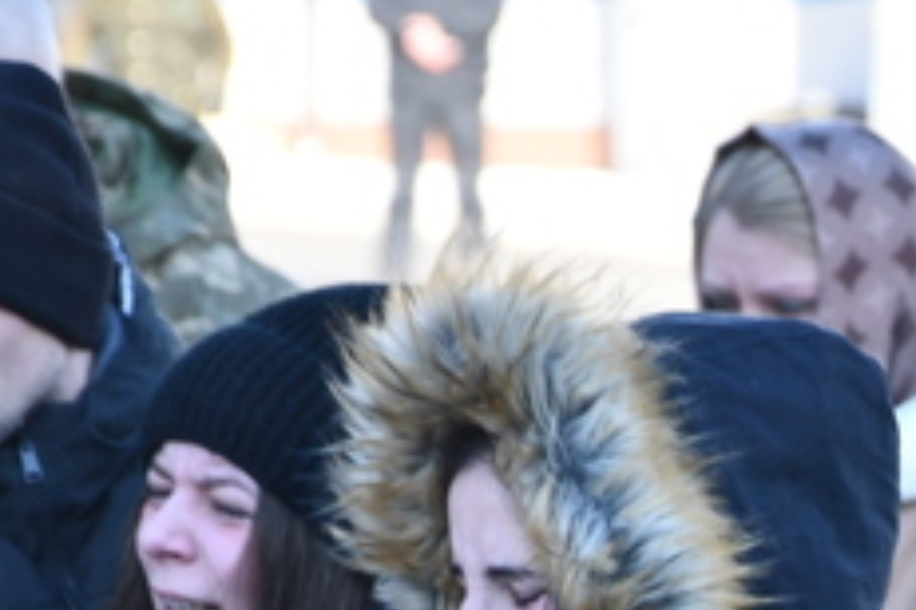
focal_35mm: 558
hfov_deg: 3.7
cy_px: 762
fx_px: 14197
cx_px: 1154
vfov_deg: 2.5
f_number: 5.6
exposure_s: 1/250
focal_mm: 105
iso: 360
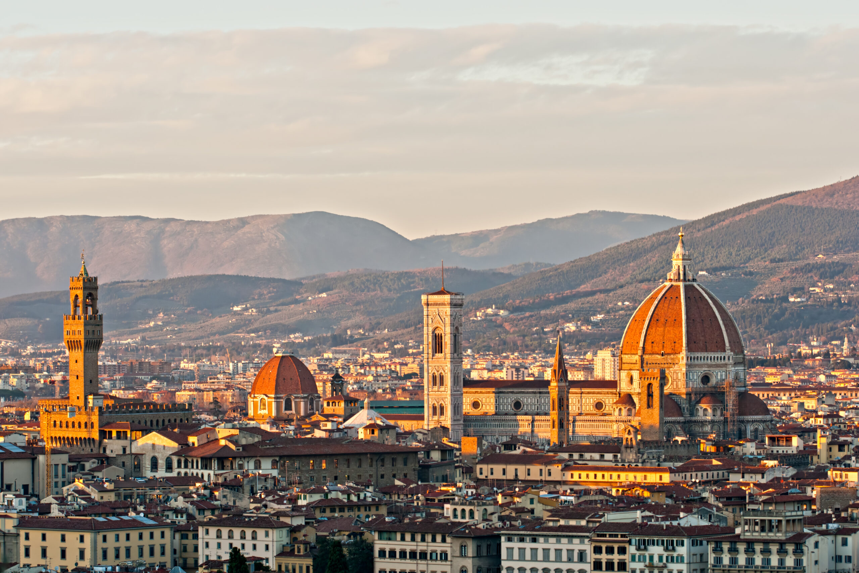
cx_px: 430
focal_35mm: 150
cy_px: 286
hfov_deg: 13.7
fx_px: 3579
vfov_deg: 9.1
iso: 200
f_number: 4
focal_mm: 100
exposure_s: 1/350
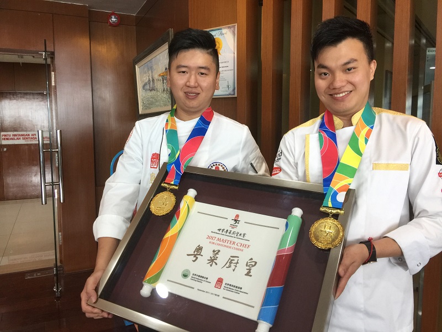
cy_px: 166
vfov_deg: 48.2
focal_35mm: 29
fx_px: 370
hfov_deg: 61.7
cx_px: 221
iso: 64
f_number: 2.2
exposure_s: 1/33
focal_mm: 4.15
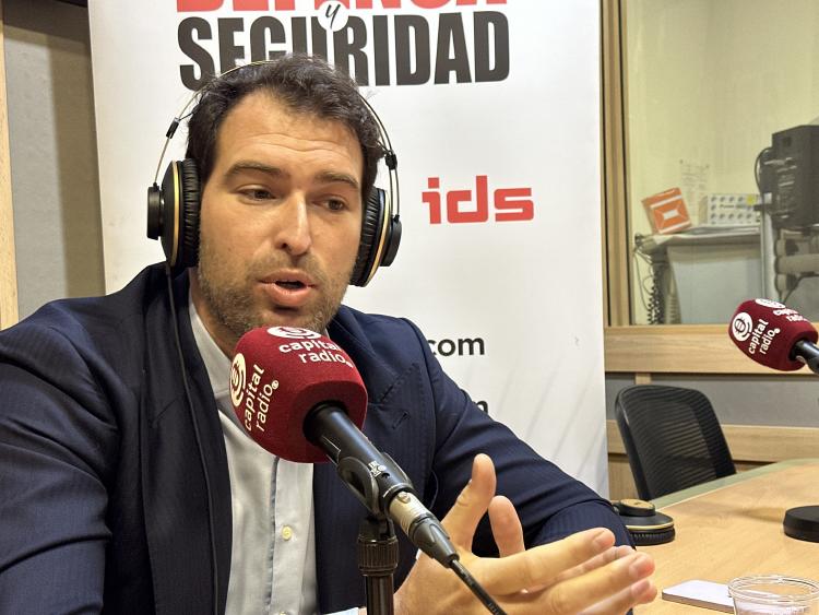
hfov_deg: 39.6
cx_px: 410
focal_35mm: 48
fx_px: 1136
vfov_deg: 30.3
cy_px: 308
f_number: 1.78
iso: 200
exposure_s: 1/50
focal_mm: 6.86
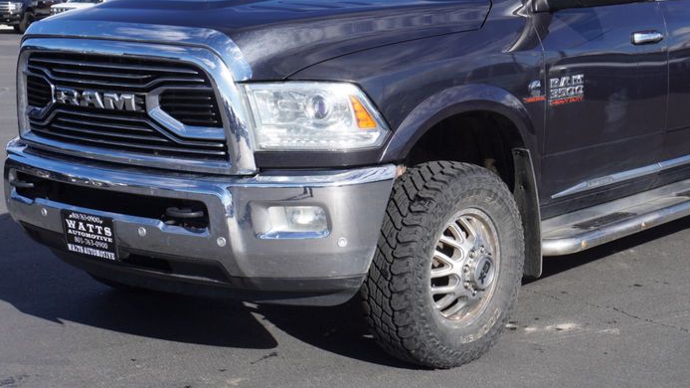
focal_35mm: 65
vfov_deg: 18.5
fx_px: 1189
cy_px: 141
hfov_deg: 32.2
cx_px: 446
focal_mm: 28
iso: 100
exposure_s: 1/200
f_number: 8
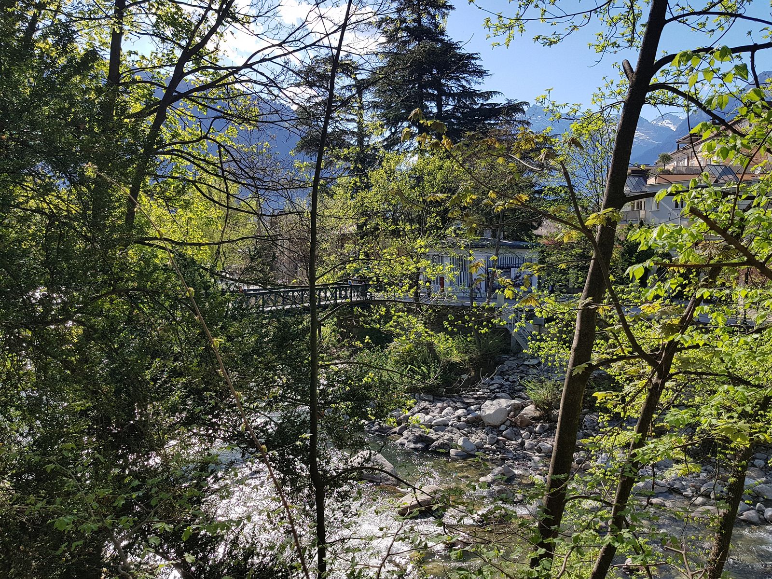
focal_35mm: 26
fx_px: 580
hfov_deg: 67.3
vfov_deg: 53.1
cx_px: 386
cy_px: 290
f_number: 1.7
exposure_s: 1/1852
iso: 50
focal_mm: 4.2
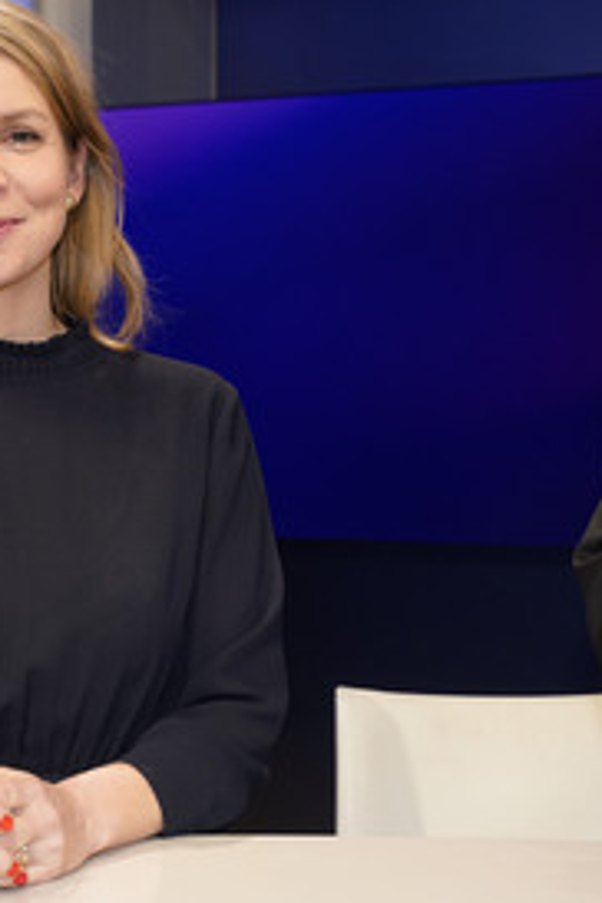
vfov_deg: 25.1
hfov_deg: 16.5
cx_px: 8
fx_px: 2032
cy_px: 437
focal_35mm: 81
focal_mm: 49
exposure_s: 1/125
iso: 2000
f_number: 5.6
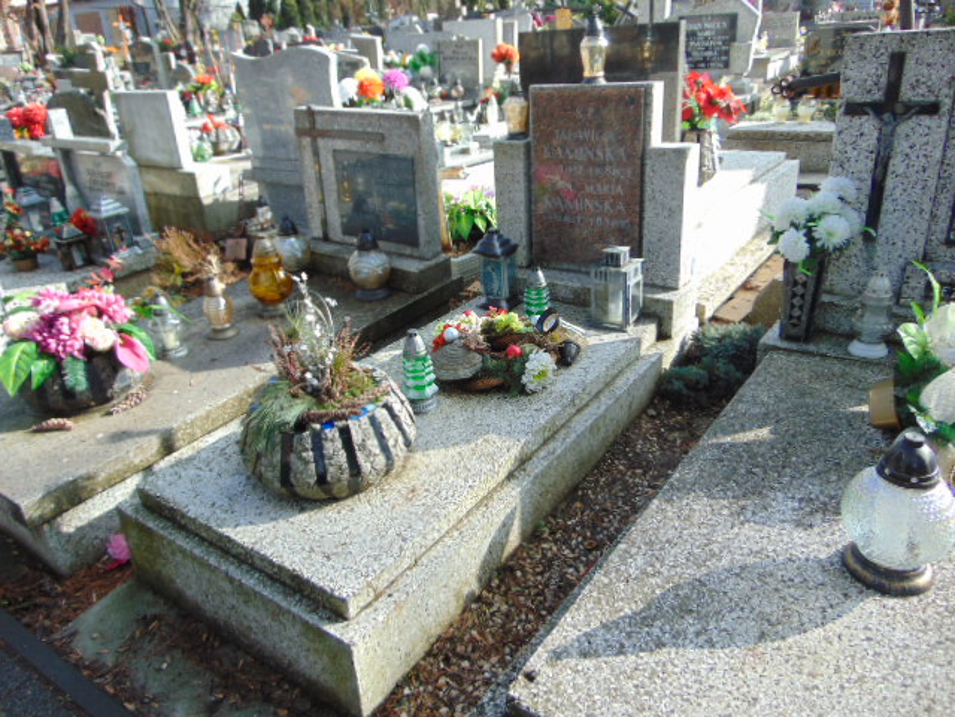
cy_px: 358
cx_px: 478
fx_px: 690
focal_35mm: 25
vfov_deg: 54.9
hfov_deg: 69.4
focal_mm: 4.5
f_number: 3
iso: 80
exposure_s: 1/320
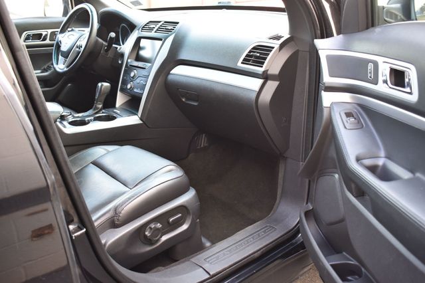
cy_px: 142
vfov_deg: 38.3
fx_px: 407
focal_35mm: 34
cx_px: 212
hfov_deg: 55.1
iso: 720
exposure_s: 1/60
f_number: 4
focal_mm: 23
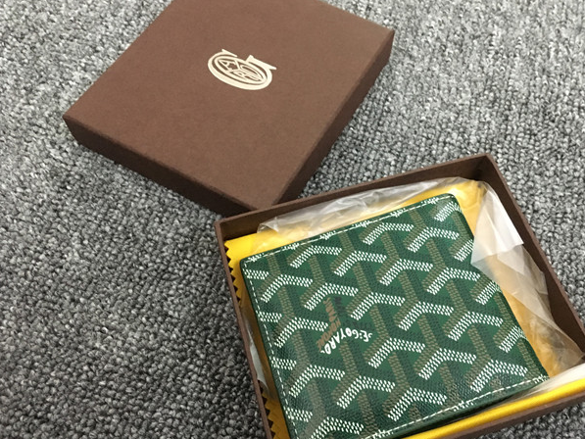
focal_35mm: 34
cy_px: 232
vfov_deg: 41.8
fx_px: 575
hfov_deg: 53.9
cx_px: 317
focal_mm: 4.15
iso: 250
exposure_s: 1/17
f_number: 2.2
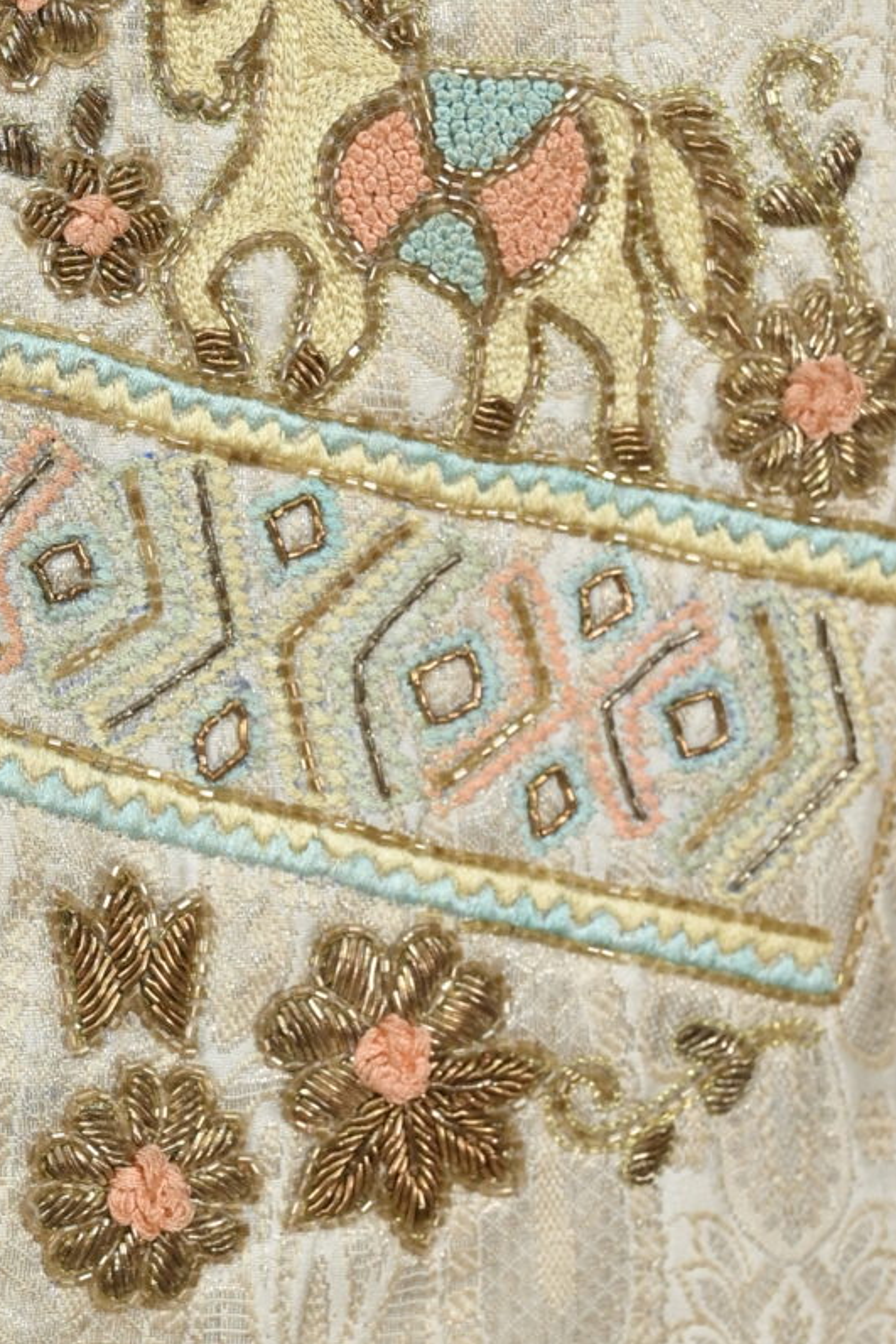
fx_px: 5037
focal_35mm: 135
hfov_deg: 10.2
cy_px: 687
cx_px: 343
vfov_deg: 15.2
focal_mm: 42
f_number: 5.6
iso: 500
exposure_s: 1/125
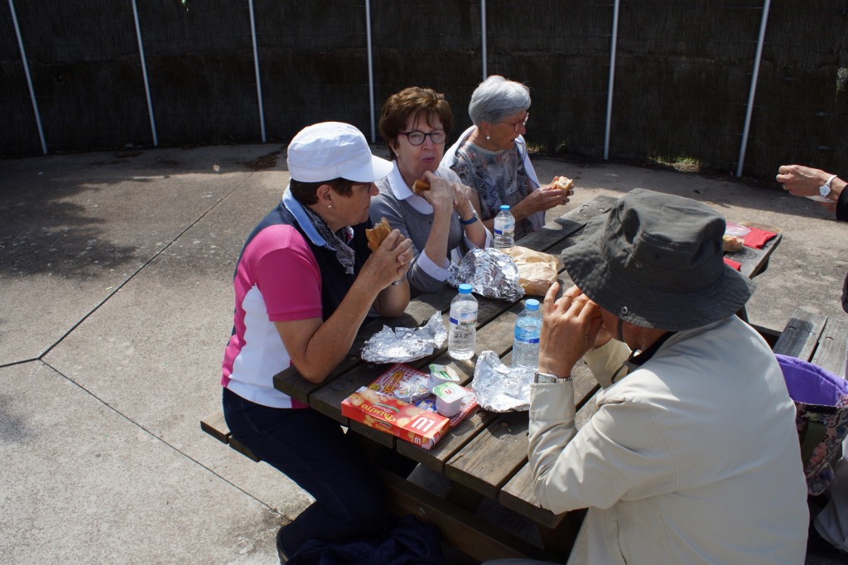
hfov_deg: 61.9
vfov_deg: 43.6
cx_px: 424
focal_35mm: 30
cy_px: 282
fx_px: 706
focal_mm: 20
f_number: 5.6
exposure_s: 1/320
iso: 100
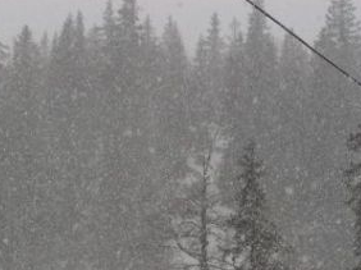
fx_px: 1323
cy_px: 267
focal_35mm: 127
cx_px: 165
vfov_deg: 11.5
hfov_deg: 15.5
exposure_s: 1/160
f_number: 3.3
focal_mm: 10.6
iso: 50
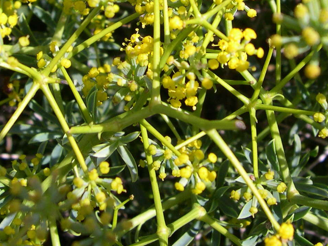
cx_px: 181
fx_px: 862
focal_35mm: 91
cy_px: -7
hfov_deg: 21.5
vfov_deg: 15.9
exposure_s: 1/140
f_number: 7.6
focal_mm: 8
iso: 100
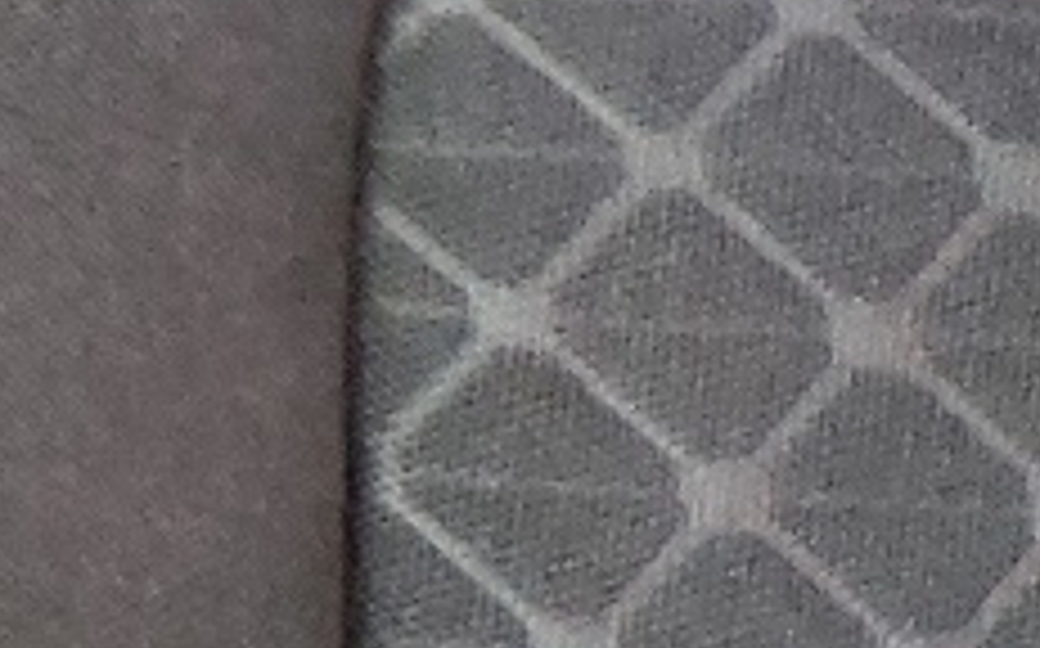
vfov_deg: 6.0
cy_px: -1760
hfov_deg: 8.3
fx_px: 5410
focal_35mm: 191
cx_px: -2539
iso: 142
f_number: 1.5
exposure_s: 1/60.2
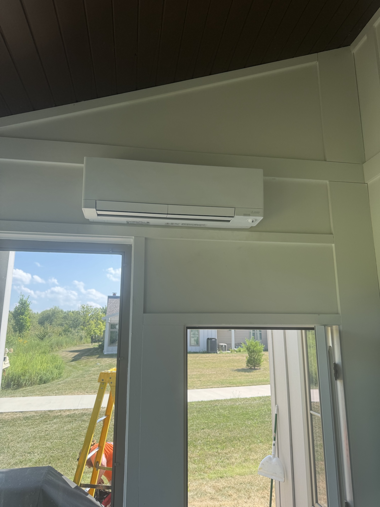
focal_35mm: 24
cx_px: 190
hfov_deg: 56.8
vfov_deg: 71.6
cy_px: 254
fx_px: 351
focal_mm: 6.76
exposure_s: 1/1010
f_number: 1.78
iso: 80
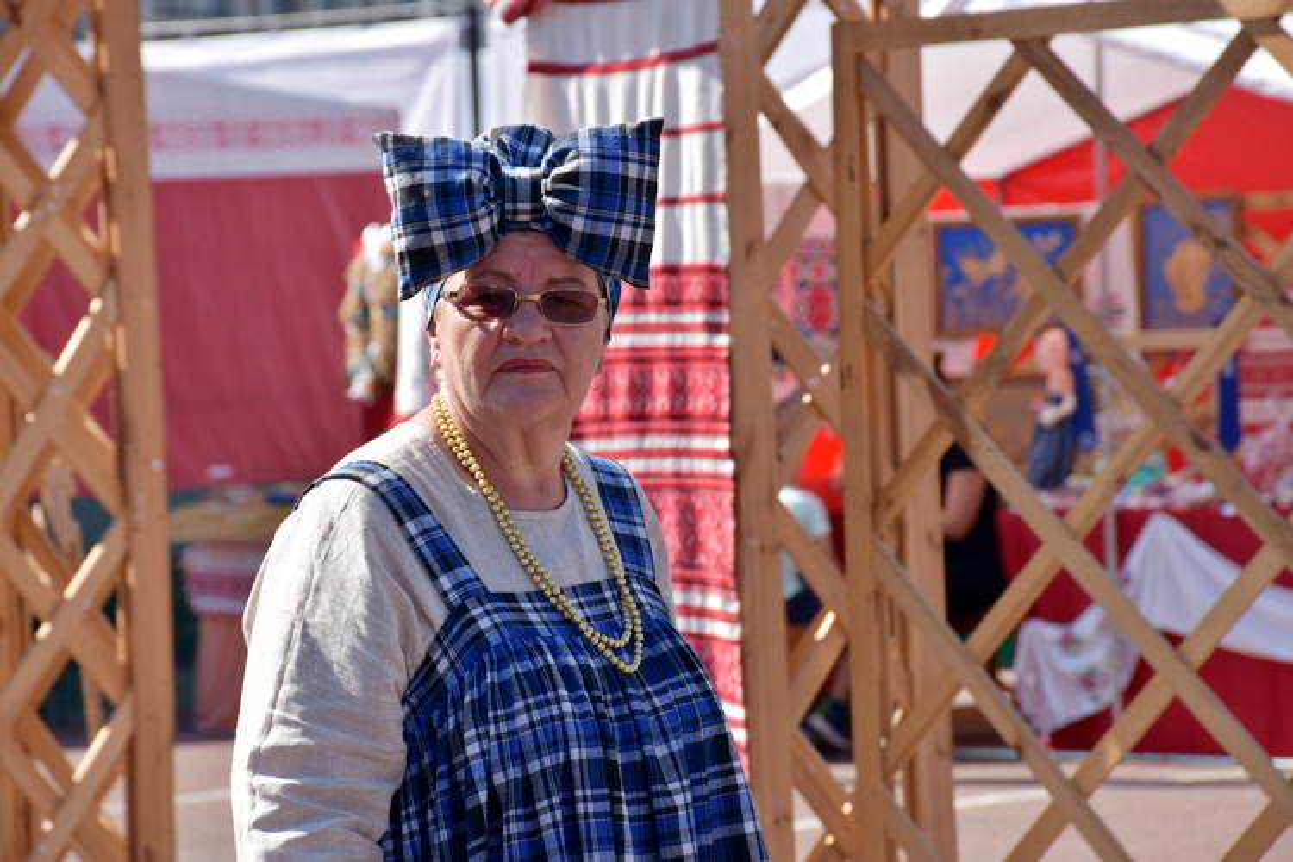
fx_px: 6249
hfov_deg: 11.8
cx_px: 646
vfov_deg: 7.9
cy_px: 431
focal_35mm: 174
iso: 180
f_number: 8
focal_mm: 116
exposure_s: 1/500
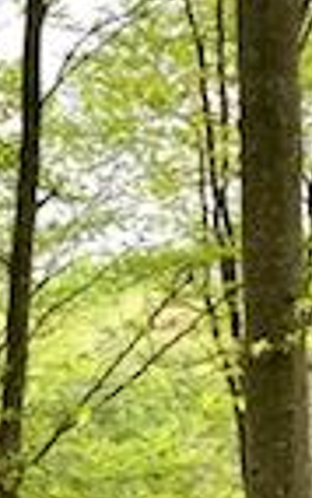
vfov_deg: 15.8
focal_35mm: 124
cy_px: 687
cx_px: -358
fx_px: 1684
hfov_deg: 9.7
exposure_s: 1/333
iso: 32
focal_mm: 4.25
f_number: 1.8
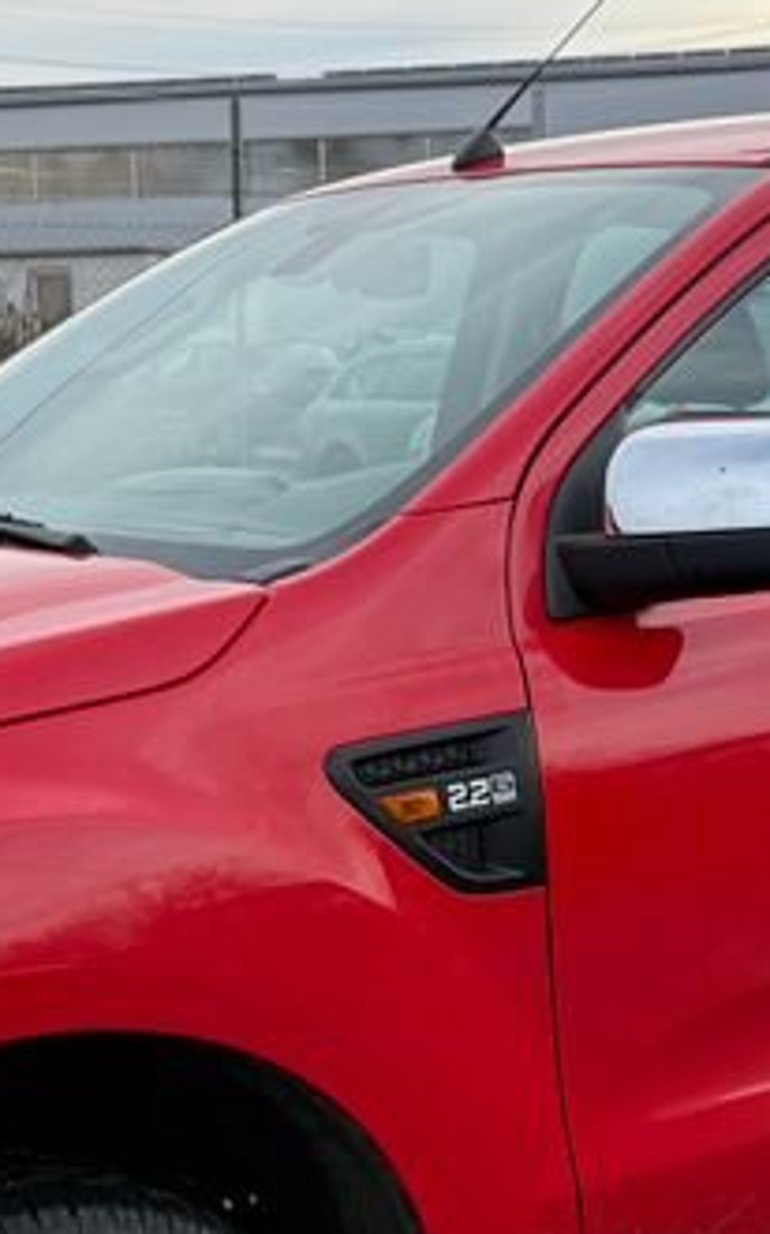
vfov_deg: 26.0
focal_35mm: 79
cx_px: 456
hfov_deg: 16.5
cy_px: 856
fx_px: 2655
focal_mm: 6.76
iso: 100
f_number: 1.78
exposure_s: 1/1855
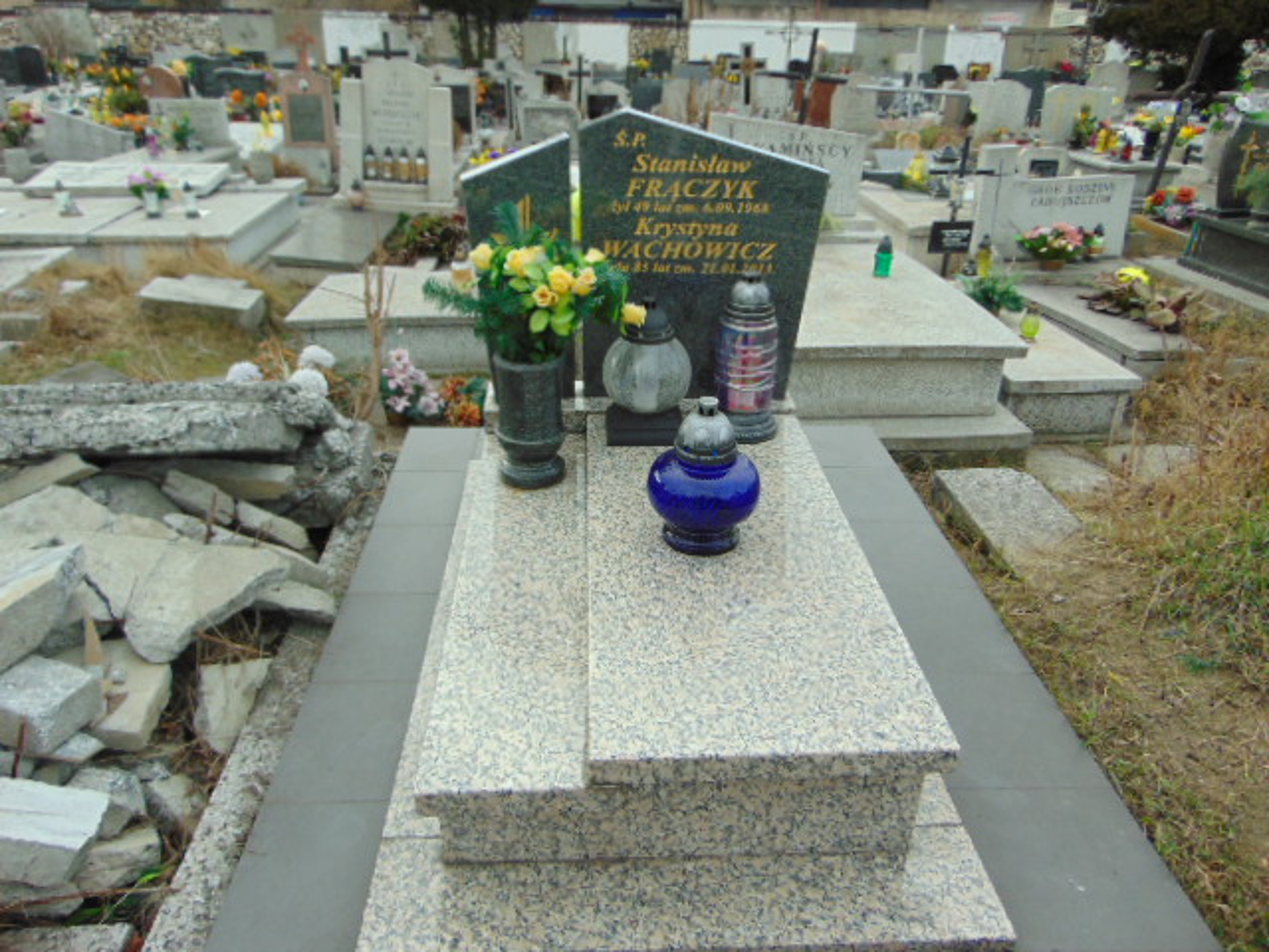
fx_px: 916
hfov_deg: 69.4
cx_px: 634
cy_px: 476
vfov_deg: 54.9
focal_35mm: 25
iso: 80
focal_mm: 4.5
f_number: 3
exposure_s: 1/400
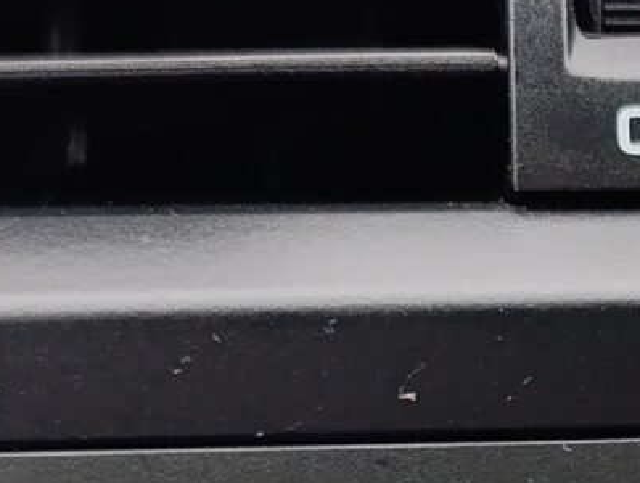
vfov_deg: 9.9
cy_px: 633
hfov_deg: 12.9
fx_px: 2741
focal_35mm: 148
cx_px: 833
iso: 400
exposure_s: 1/100
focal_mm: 6.14
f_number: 1.6
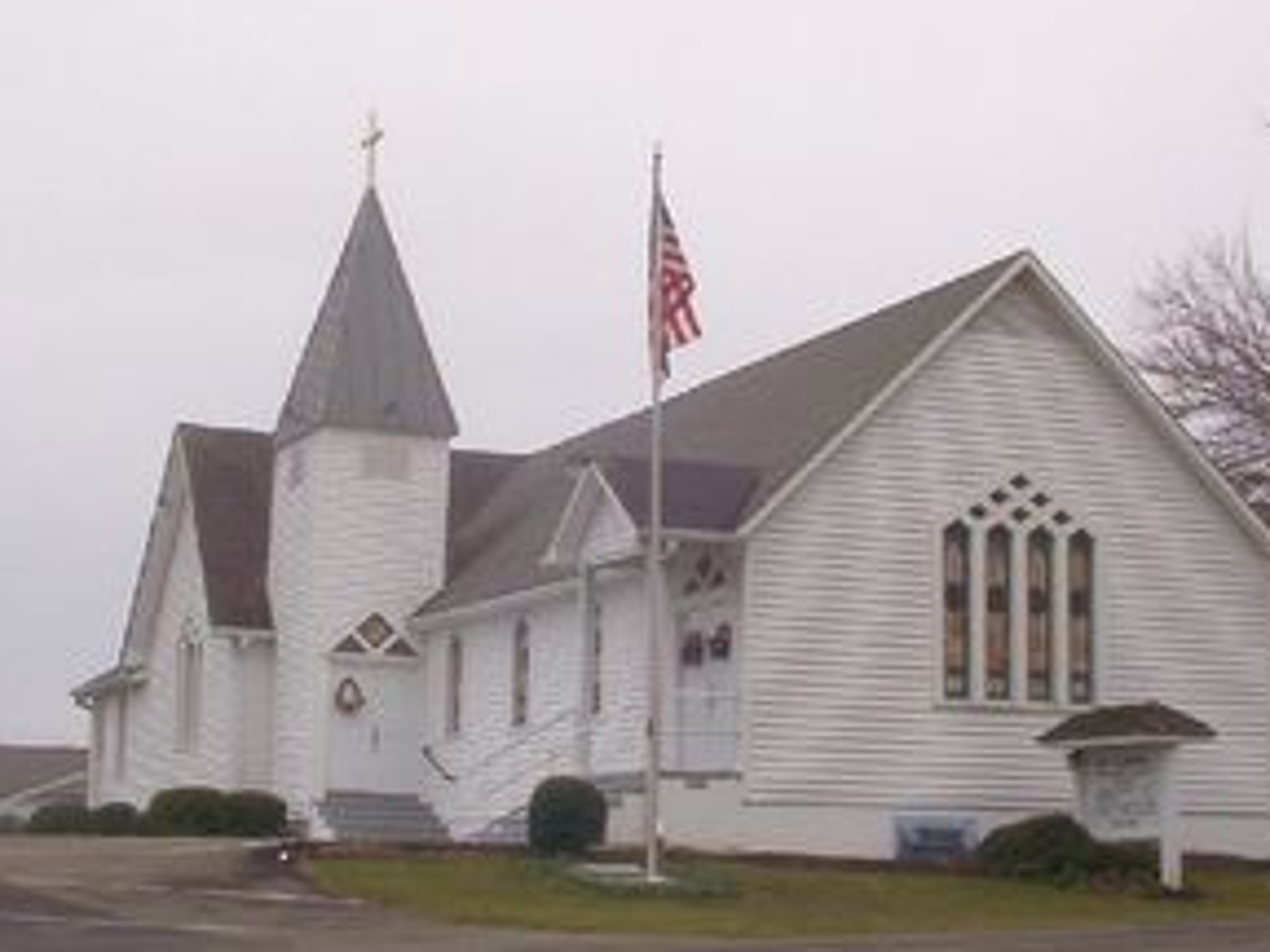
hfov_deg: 27.0
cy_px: 399
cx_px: 639
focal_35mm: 72
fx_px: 2642
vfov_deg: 20.4
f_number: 8
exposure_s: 1/240
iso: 100
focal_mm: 6
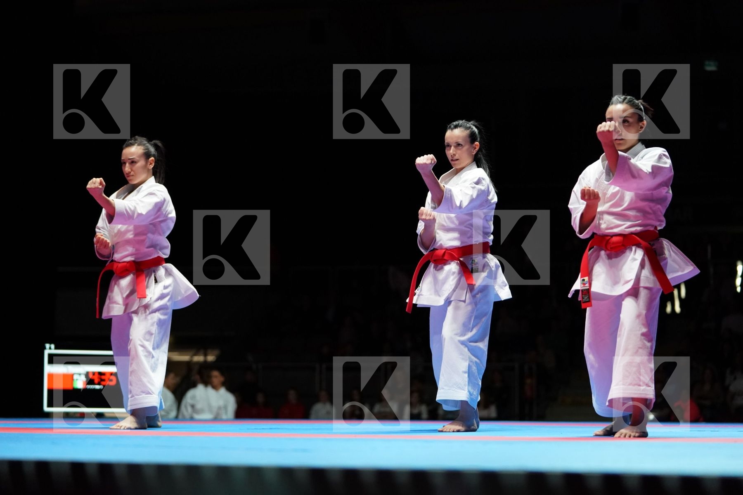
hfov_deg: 23.4
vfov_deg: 15.7
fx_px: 1795
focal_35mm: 87
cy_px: 248
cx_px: 372
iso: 4000
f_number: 2.8
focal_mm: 87
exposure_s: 1/500
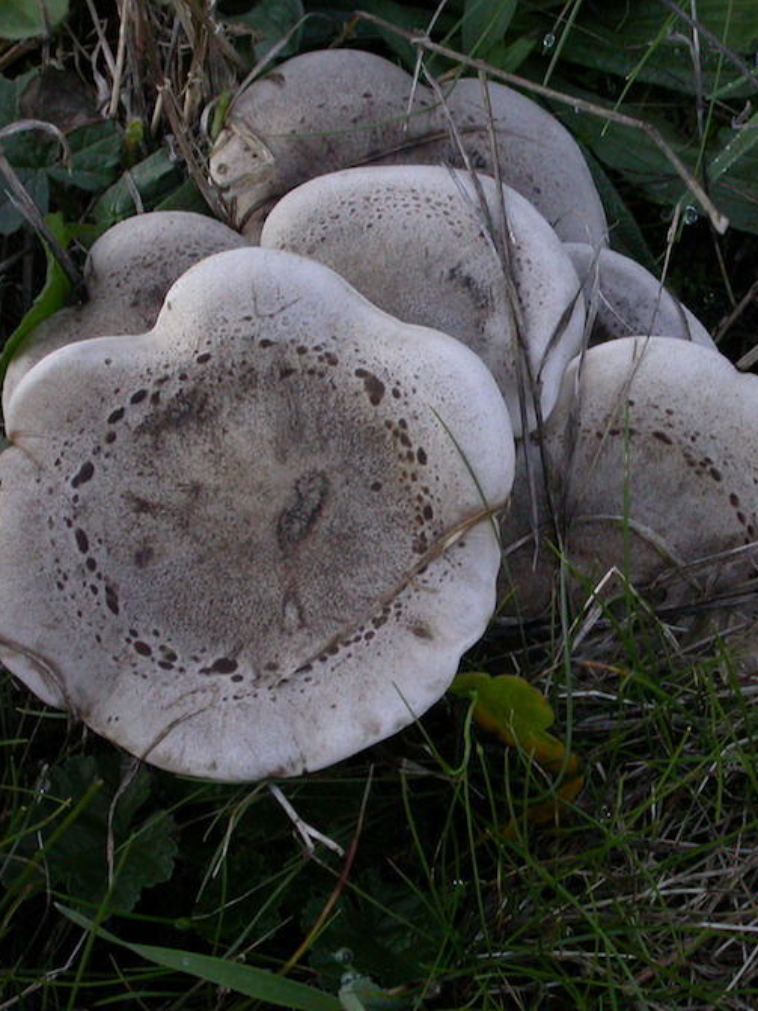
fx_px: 3563
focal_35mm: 122
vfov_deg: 16.2
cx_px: 627
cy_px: 507
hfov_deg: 12.1
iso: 200
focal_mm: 18.9
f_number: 7.6
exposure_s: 1/202
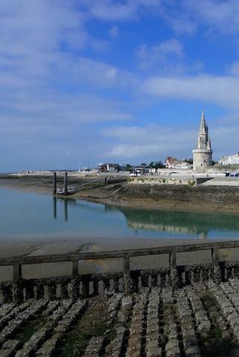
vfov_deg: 54.4
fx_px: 348
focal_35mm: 35
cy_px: 177
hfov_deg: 34.4
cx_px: 241
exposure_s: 1/1600
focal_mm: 4.3
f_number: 4
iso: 100
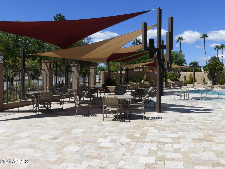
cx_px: 112
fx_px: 221
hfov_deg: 54.0
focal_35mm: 34
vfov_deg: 41.8
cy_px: 84
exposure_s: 1/1300
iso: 100
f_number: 3.7
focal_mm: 6.1
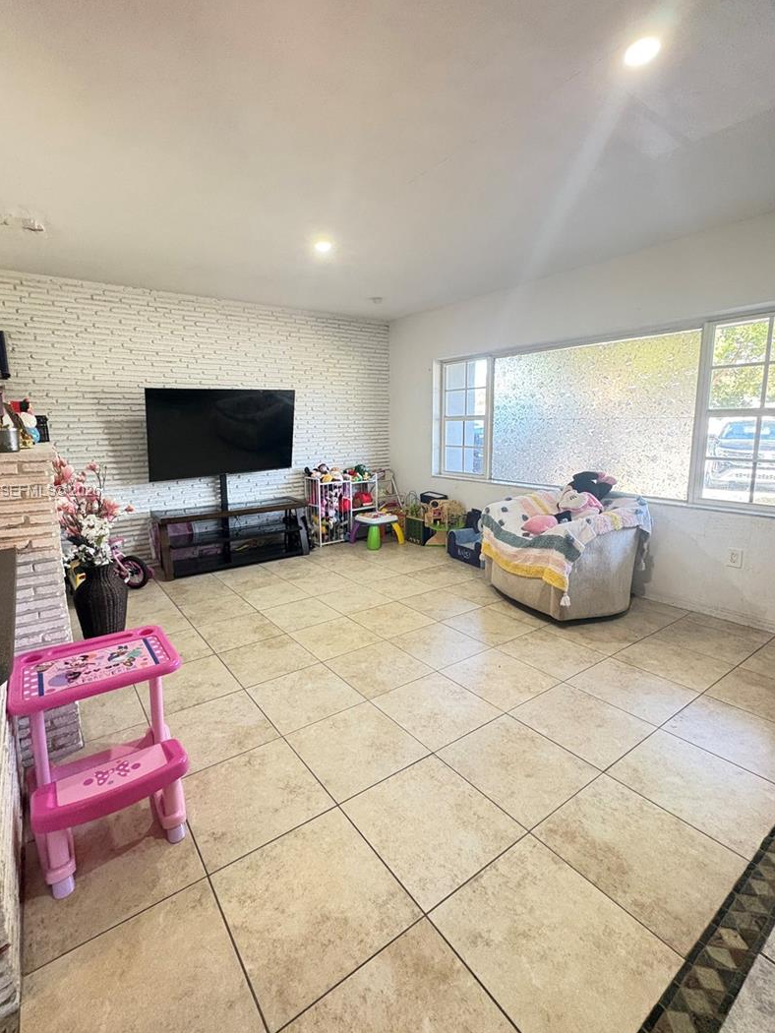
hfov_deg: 78.0
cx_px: 361
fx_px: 477
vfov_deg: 94.4
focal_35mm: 16
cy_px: 492
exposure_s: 1/60
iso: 500
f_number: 2.2
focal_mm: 2.22
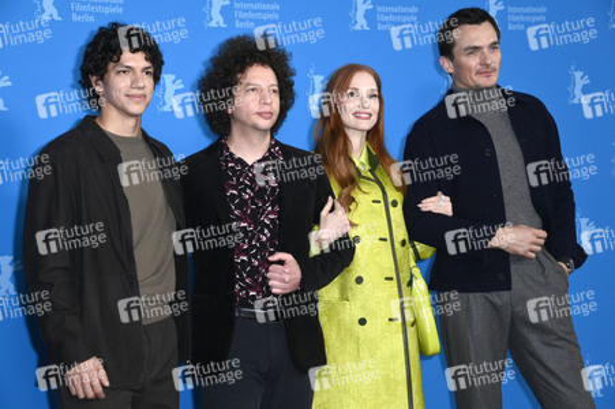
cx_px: 308
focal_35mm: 72
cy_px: 204
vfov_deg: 18.9
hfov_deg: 28.1
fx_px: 1229
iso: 1000
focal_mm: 72
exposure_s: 1/200
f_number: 5.6
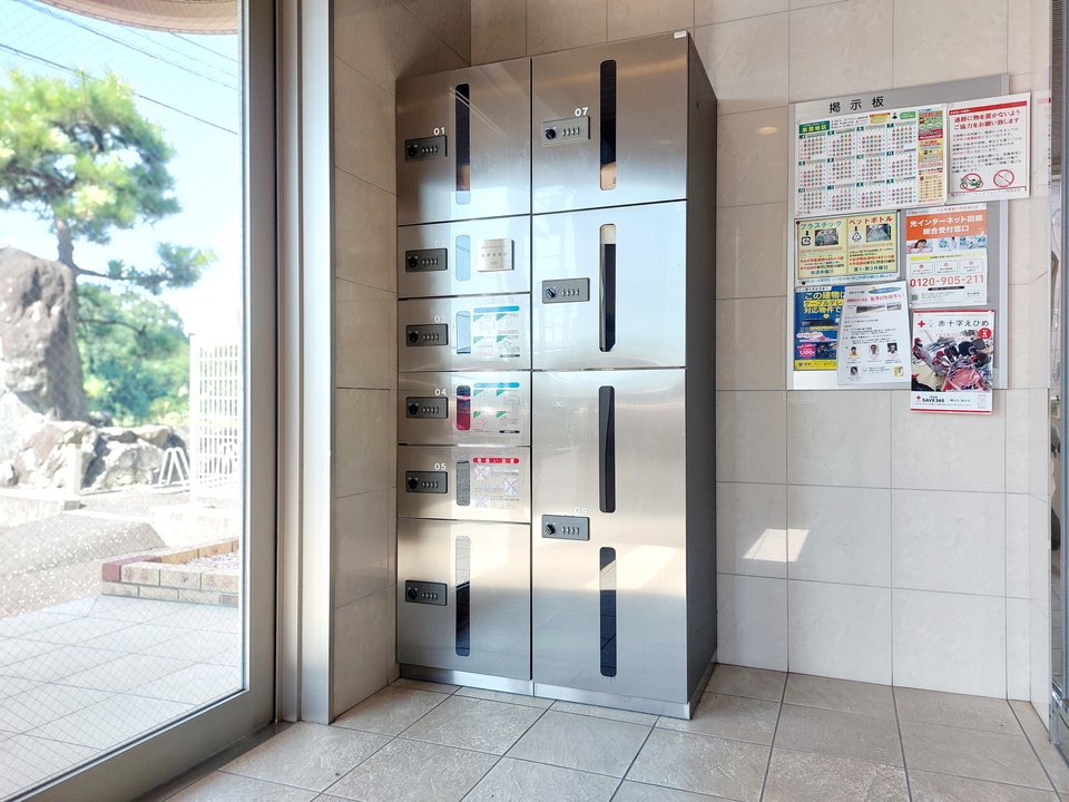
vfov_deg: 56.8
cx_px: 534
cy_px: 401
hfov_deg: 71.6
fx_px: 741
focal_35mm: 24
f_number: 1.8
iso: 50
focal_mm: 5.23
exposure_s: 1/120
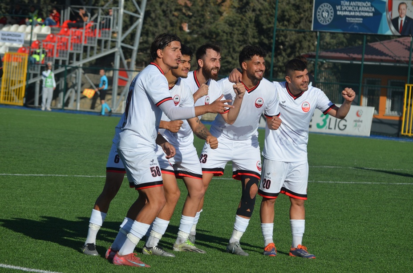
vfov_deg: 6.8
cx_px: 206
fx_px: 2319
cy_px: 136
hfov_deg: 10.2
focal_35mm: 202
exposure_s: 1/1000
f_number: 8
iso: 200
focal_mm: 135
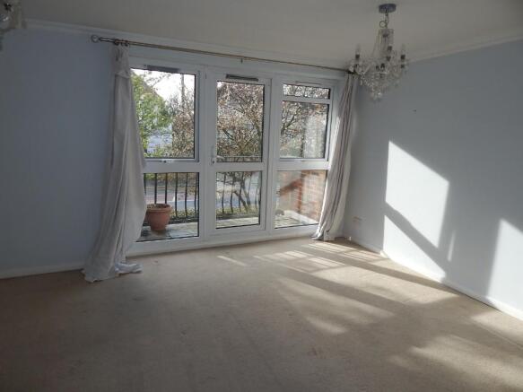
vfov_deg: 61.1
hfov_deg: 76.4
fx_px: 332
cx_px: 262
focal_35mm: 22
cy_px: 196
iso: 125
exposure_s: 1/320
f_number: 3
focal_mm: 4
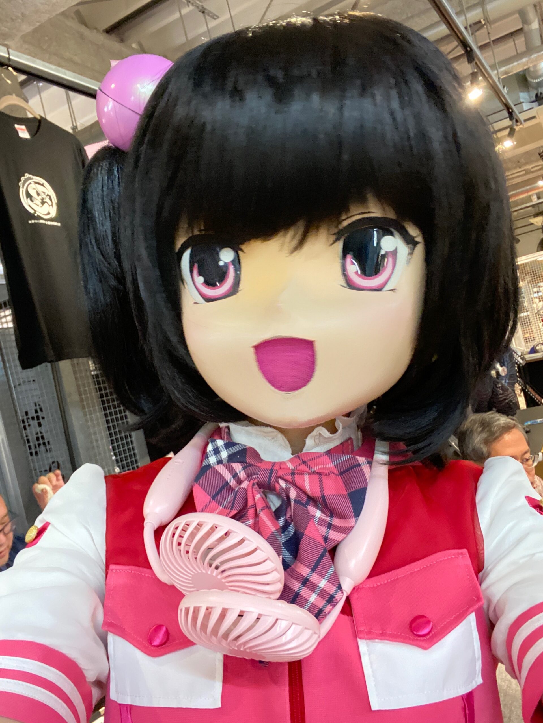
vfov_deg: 60.0
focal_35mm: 30
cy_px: 362
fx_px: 627
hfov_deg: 46.8
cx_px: 272
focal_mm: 2.71
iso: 500
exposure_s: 1/25
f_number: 2.2
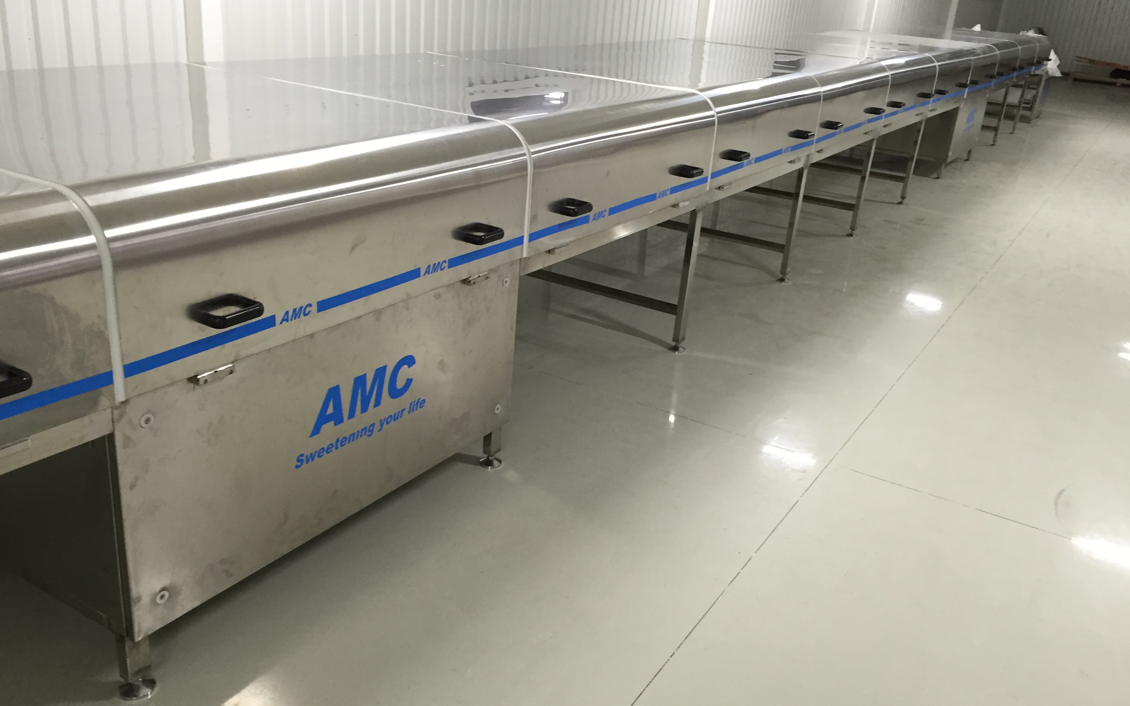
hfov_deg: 61.2
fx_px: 955
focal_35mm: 31
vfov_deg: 40.6
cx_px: 566
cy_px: 355
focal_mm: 4.15
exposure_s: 1/33
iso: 160
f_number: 2.2
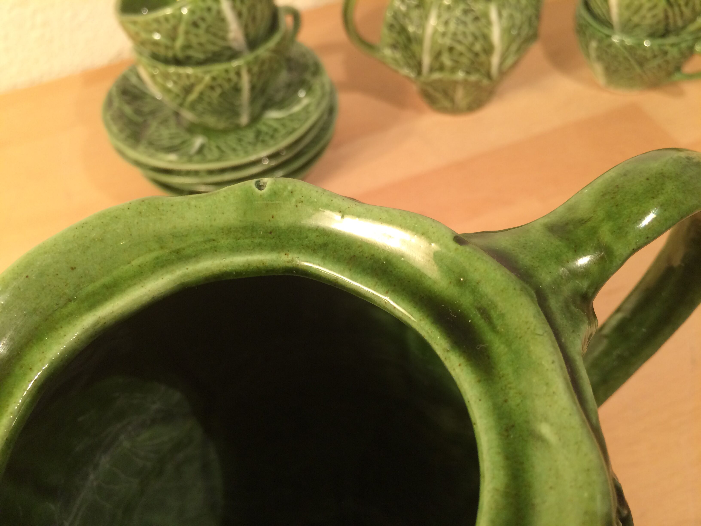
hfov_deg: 61.7
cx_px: 350
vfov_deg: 48.2
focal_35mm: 29
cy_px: 263
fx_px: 587
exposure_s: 1/33
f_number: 2.2
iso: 125
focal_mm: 4.15
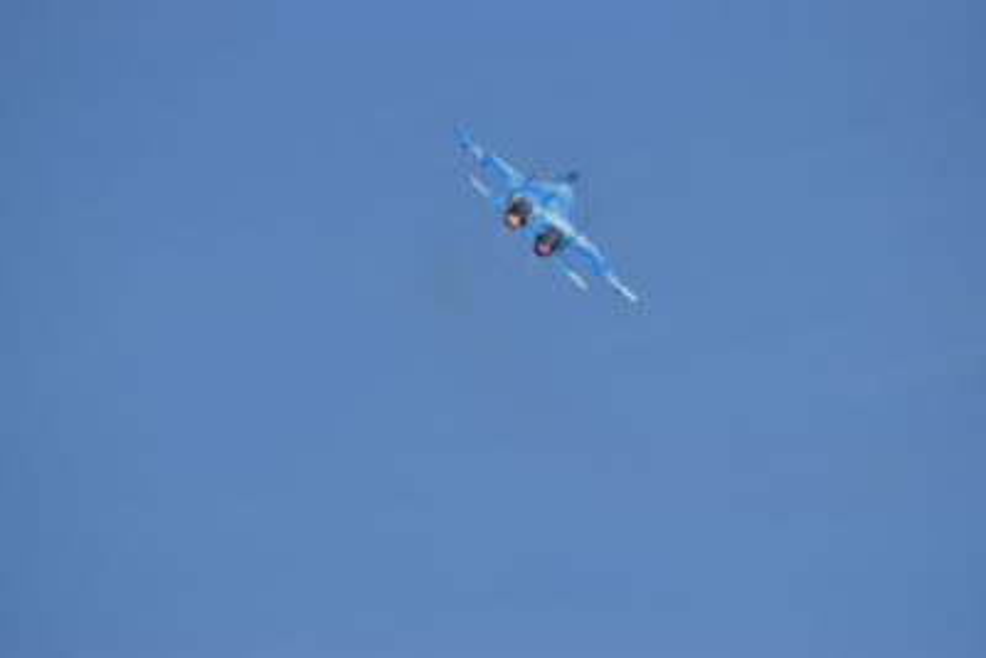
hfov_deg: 3.1
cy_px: 329
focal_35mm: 675
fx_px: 18493
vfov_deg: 2.0
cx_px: 493
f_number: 6.3
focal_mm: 450
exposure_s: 1/2000
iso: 250
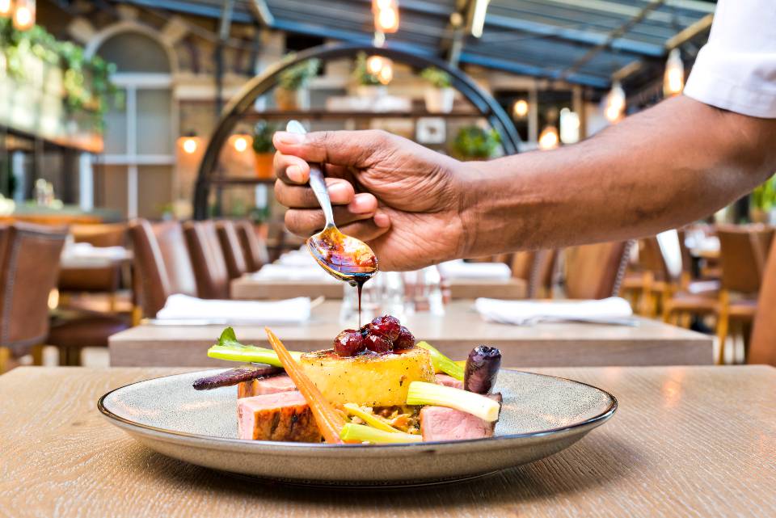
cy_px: 259
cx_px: 388
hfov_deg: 39.6
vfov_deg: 27.0
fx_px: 1078
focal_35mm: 50
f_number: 10
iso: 320
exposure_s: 1/8
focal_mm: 50
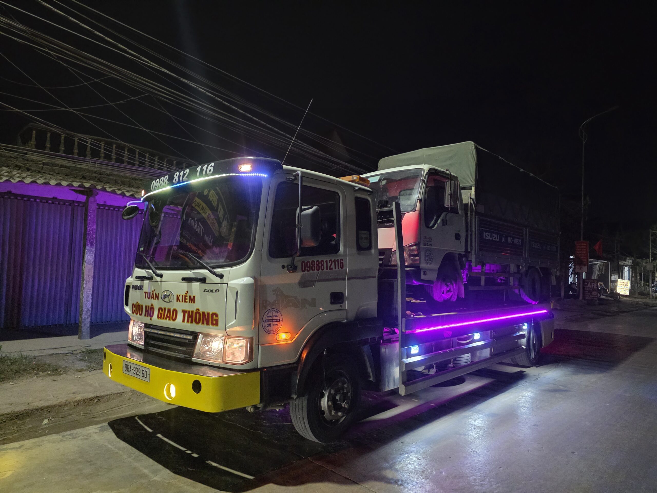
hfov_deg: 73.9
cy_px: 246
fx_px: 437
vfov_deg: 58.9
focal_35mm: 23
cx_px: 328
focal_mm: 6.3
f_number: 1.7
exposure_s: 1/50
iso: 1600
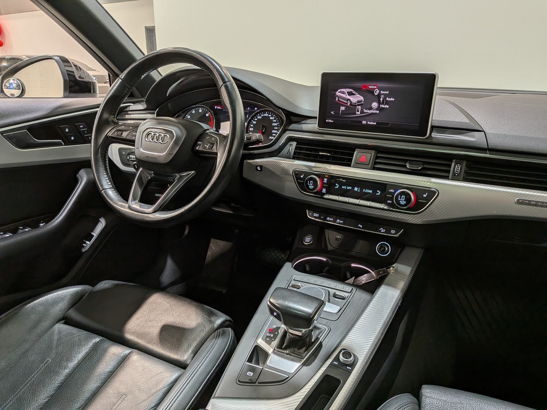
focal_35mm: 24
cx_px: 274
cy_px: 205
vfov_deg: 56.8
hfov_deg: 71.6
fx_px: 379
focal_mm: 4.53
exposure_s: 1/142
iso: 30
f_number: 1.7
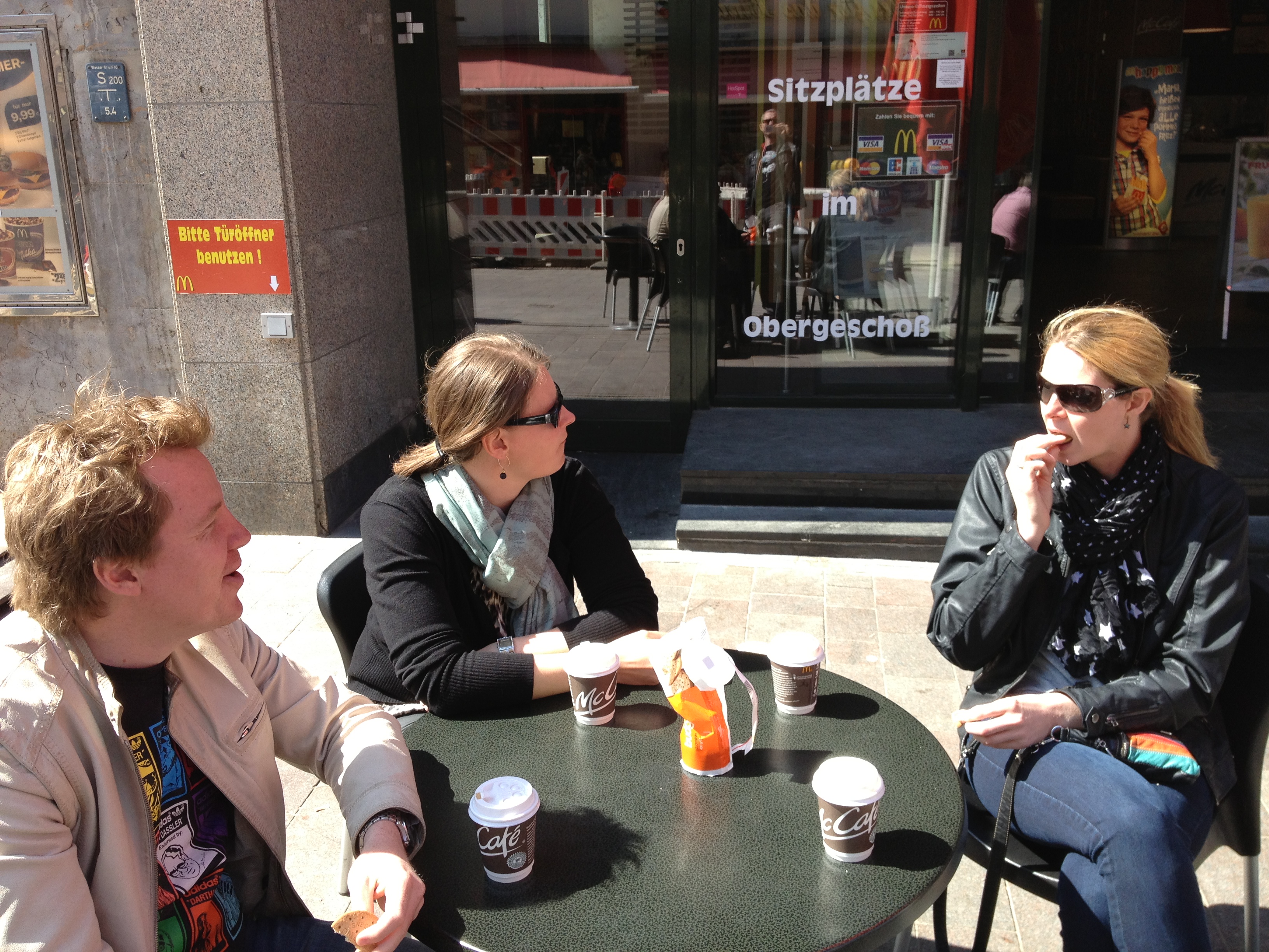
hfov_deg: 52.6
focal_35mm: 35
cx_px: 634
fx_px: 1283
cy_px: 476
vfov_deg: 40.7
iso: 50
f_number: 2.4
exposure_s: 1/381
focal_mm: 4.28
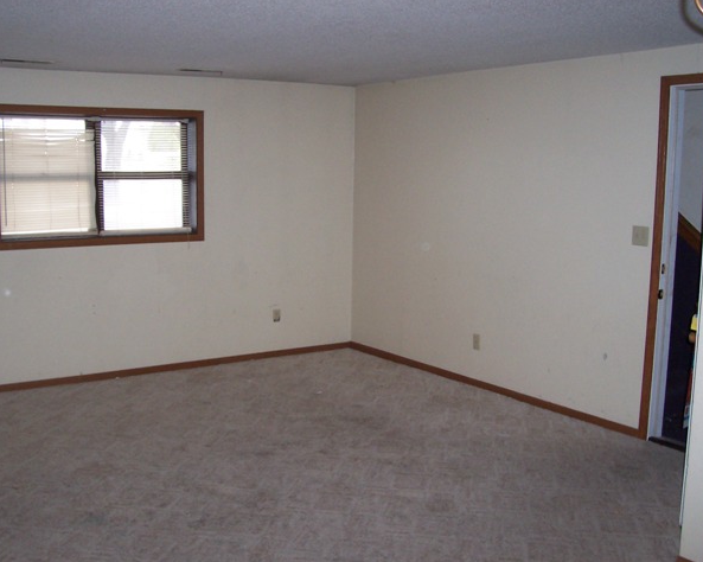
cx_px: 334
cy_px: 280
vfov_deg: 38.2
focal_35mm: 39
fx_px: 811
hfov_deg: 46.8
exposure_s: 1/60
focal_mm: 5.6
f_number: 2.8
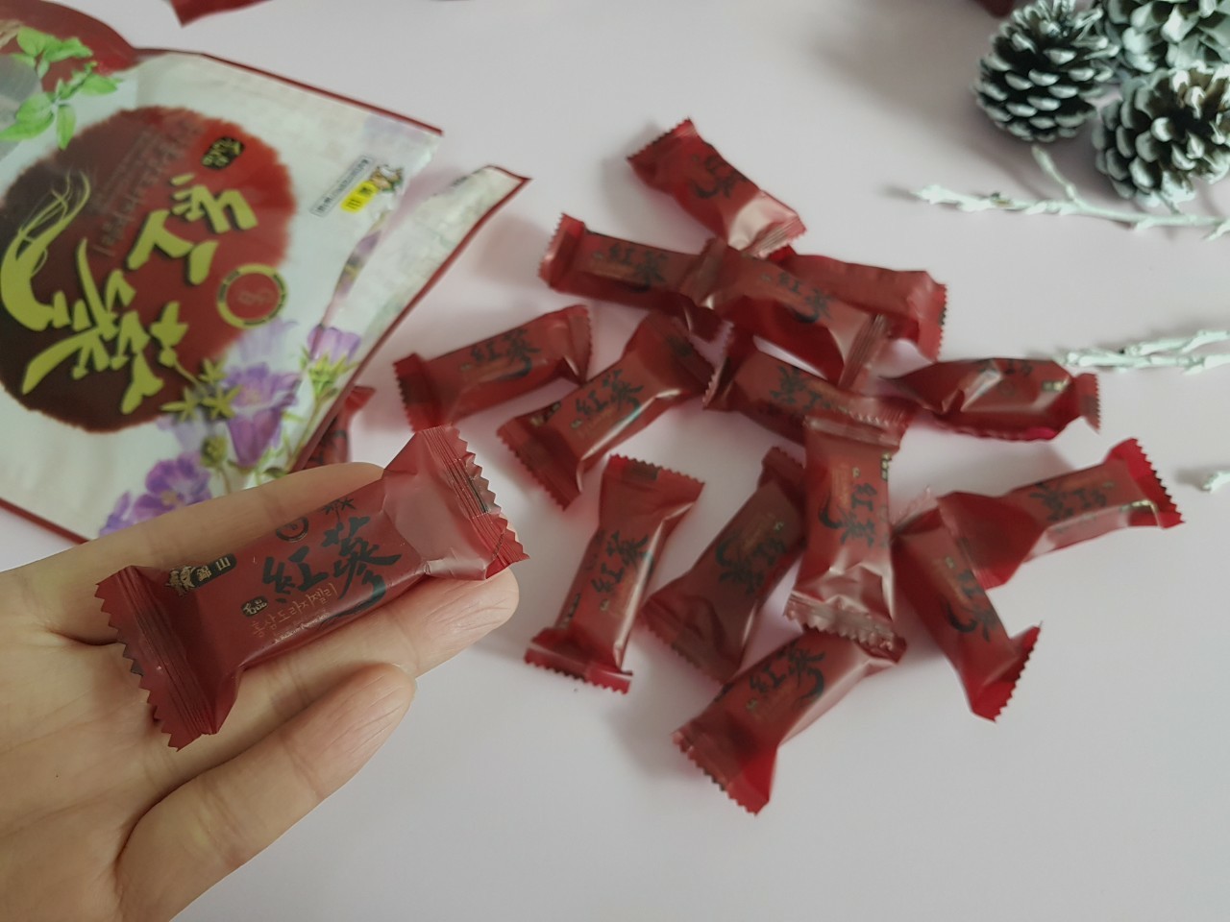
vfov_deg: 53.1
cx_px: 615
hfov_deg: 67.3
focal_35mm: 26
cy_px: 461
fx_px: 924
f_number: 1.7
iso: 200
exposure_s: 1/60.2
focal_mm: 4.2
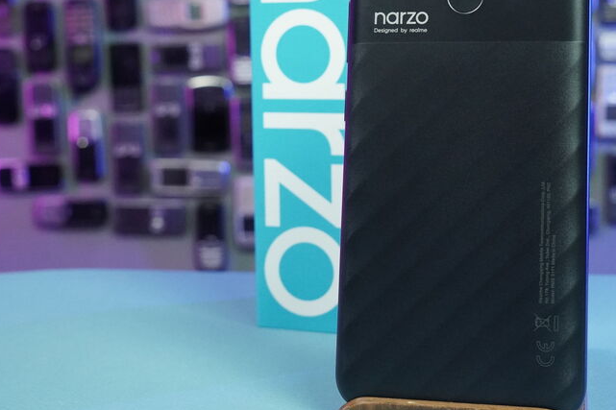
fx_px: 924
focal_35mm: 54
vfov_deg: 25.0
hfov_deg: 36.6
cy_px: 152
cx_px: 401
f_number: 8
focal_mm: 36
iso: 8000
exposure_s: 1/160
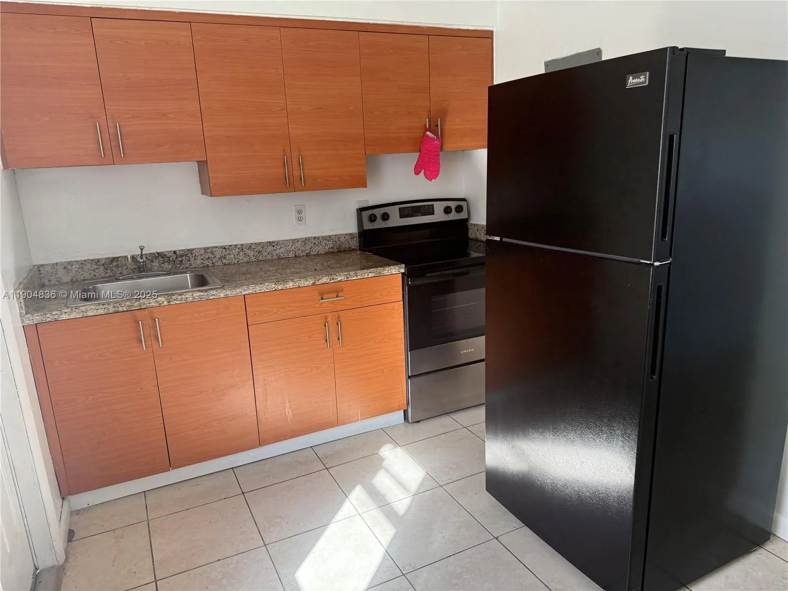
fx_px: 546
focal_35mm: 24
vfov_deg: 56.8
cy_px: 296
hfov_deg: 71.6
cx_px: 394
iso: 200
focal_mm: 6.76
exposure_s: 1/242
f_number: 1.78
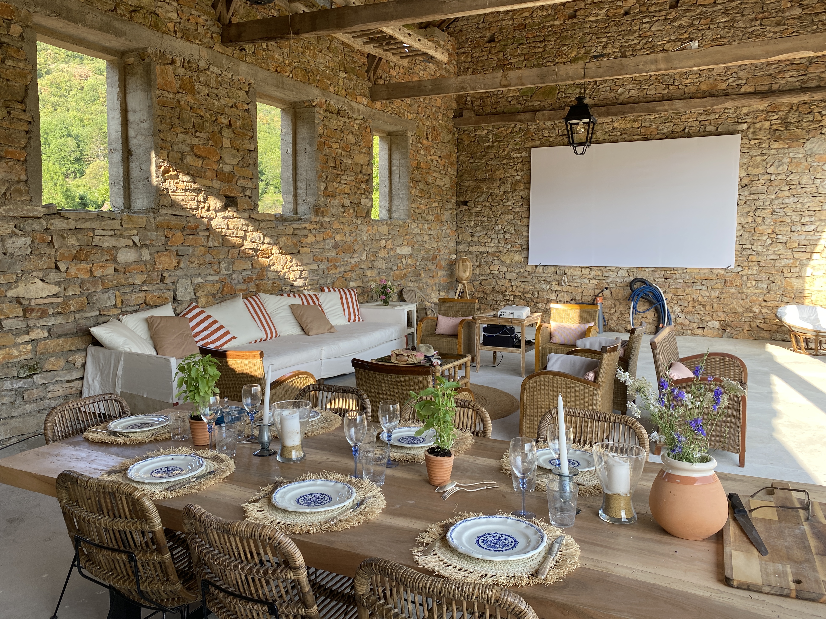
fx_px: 644
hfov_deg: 65.3
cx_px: 414
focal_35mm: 27
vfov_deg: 51.3
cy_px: 300
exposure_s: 1/235
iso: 32
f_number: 1.8
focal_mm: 4.25
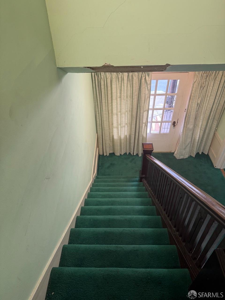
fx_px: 208
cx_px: 112
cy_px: 150
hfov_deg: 56.8
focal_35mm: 24
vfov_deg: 71.6
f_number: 1.78
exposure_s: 1/60
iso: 160
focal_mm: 6.76
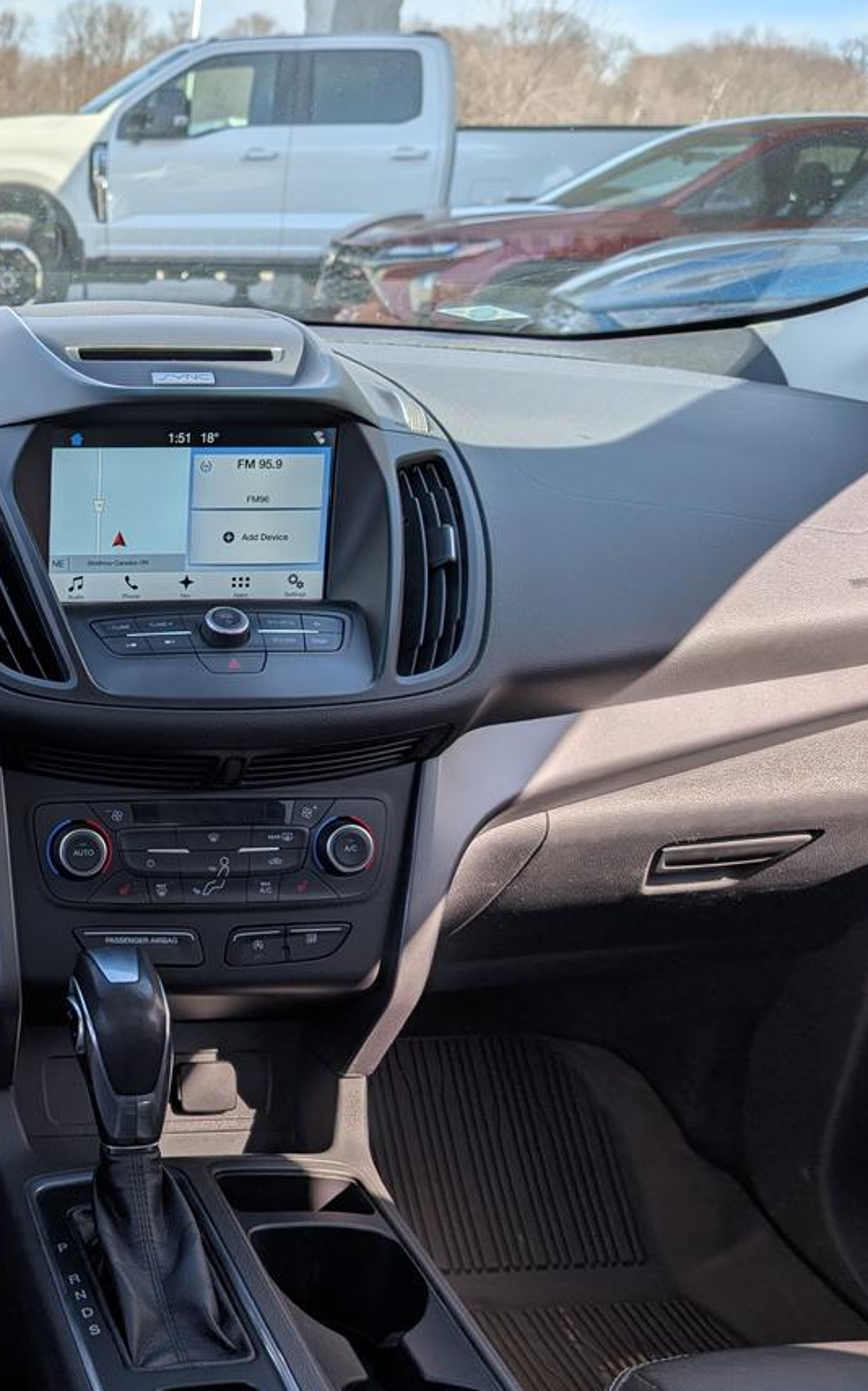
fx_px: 1439
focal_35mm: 38
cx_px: -100
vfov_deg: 51.5
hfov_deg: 30.0
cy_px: 739
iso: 19
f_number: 1.68
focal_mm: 6.9
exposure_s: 1/3311
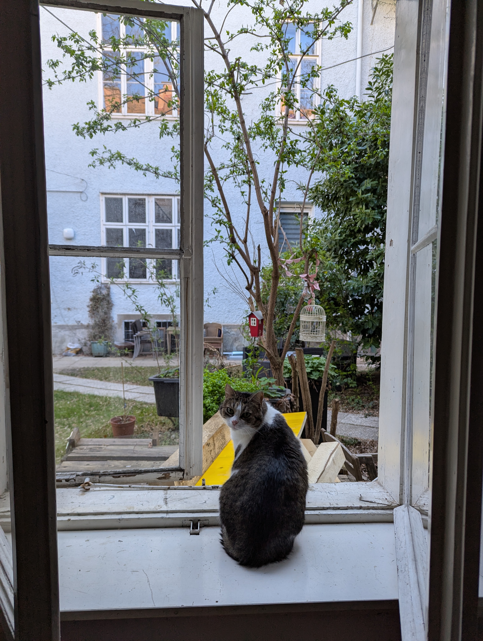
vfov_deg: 71.5
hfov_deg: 56.9
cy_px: 320
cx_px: 242
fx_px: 445
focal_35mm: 24
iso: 79
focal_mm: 6.81
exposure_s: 1/153
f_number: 1.85
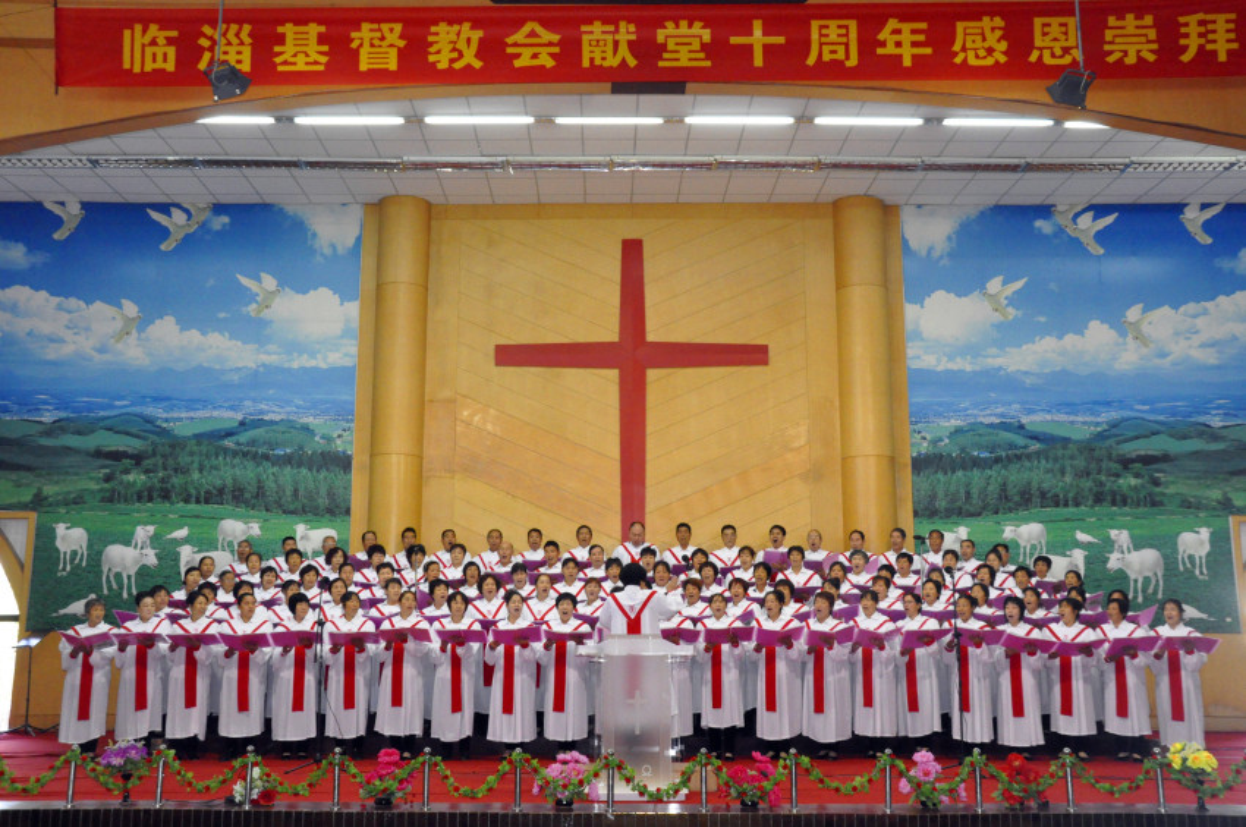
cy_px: 414
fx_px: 1244
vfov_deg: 36.8
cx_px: 623
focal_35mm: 36
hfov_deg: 53.2
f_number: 7.1
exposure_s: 1/50
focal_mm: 24
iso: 3200
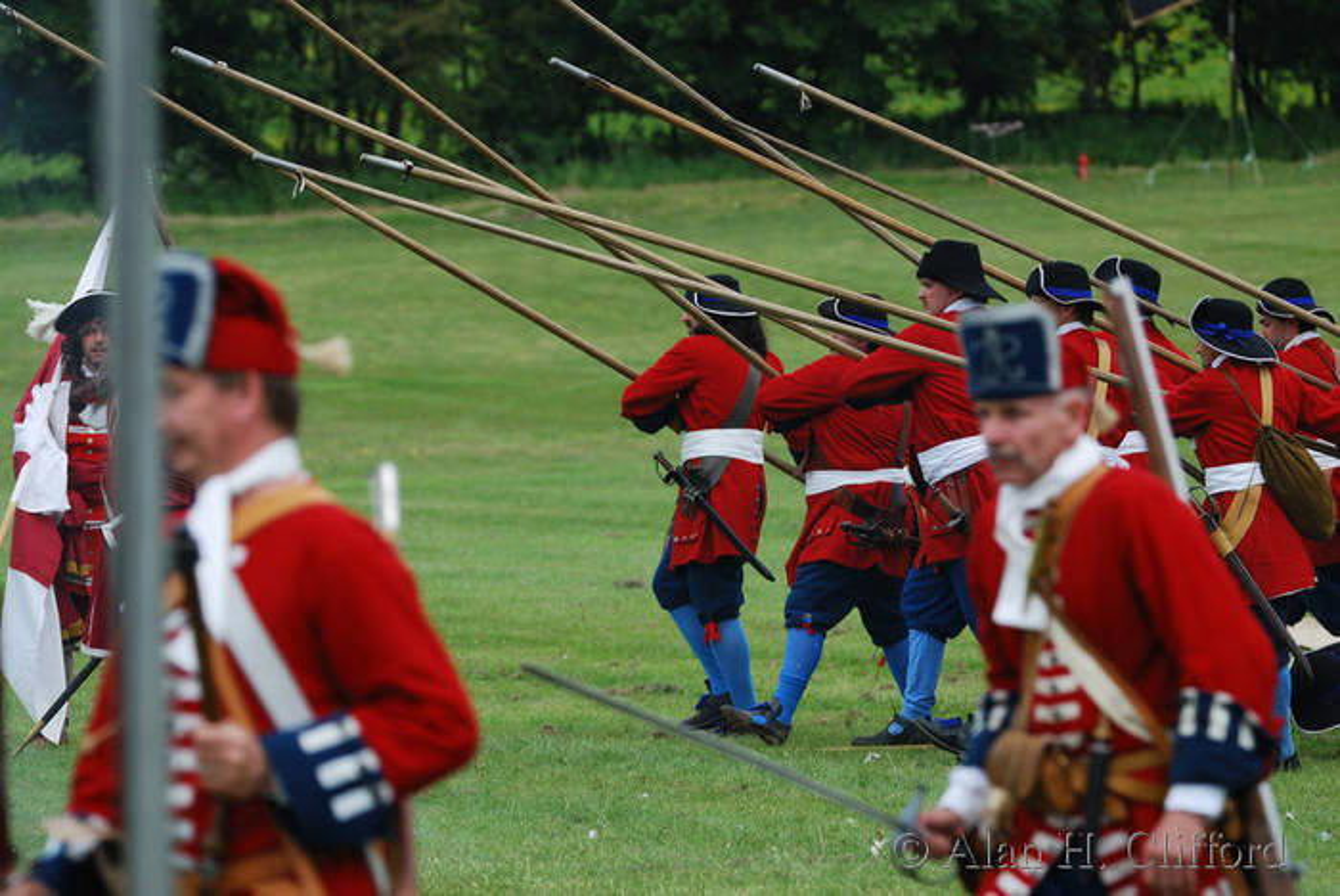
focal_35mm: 300
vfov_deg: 4.6
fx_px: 11176
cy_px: 448
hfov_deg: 6.9
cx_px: 670
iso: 100
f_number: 5.3
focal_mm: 200
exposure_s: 1/400
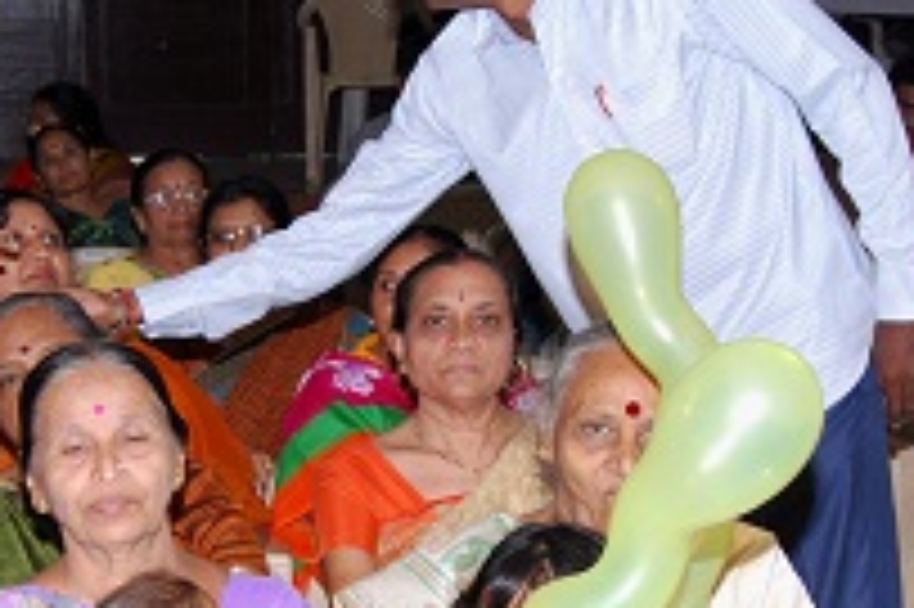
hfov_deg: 18.4
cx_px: 293
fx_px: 2816
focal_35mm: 111
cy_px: 455
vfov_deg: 12.3
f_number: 6.3
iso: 400
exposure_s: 1/100
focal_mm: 30
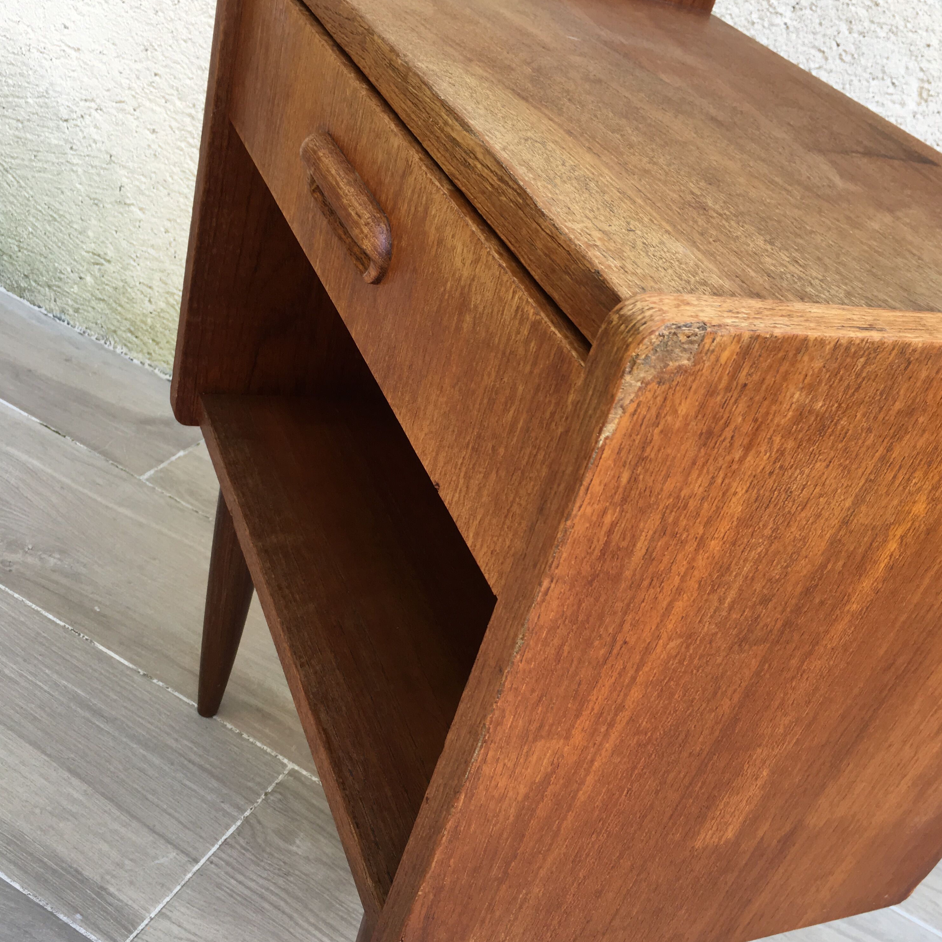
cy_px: 502
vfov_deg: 47.2
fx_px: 1078
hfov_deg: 47.2
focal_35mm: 35
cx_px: 476
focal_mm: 4.15
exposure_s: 1/100
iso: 40
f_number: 2.2
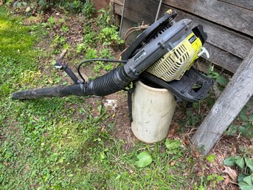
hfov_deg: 67.3
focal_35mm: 26
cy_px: 95
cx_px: 126
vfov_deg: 53.0
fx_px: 190
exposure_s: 1/404
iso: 50
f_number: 1.5
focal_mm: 5.7
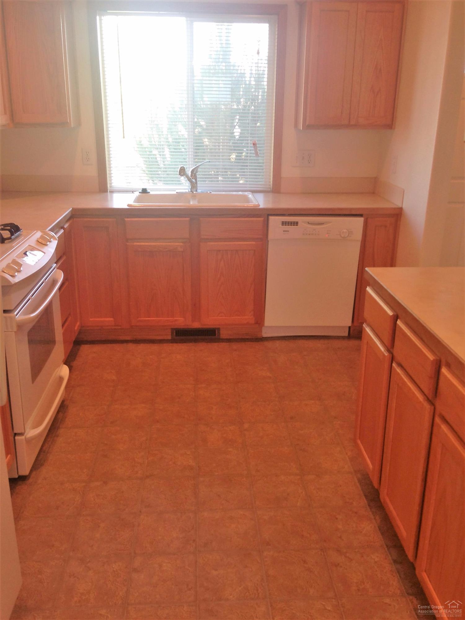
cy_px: 310
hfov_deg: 42.9
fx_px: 591
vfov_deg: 55.4
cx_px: 232
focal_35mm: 33
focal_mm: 4.12
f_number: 2.4
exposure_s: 1/20
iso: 50
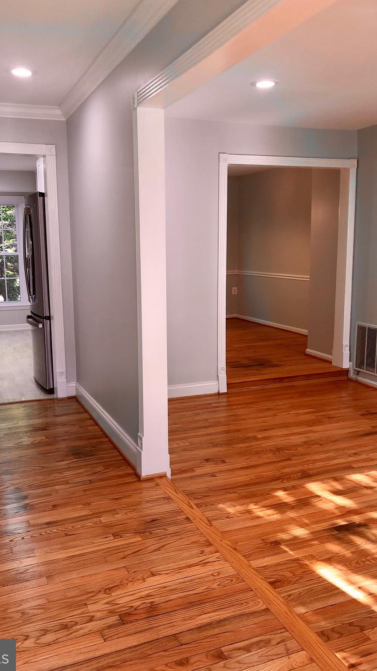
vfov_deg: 62.6
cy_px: 334
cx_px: 161
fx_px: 551
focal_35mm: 31
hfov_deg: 37.7
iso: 25
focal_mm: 4
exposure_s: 1/30
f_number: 1.8
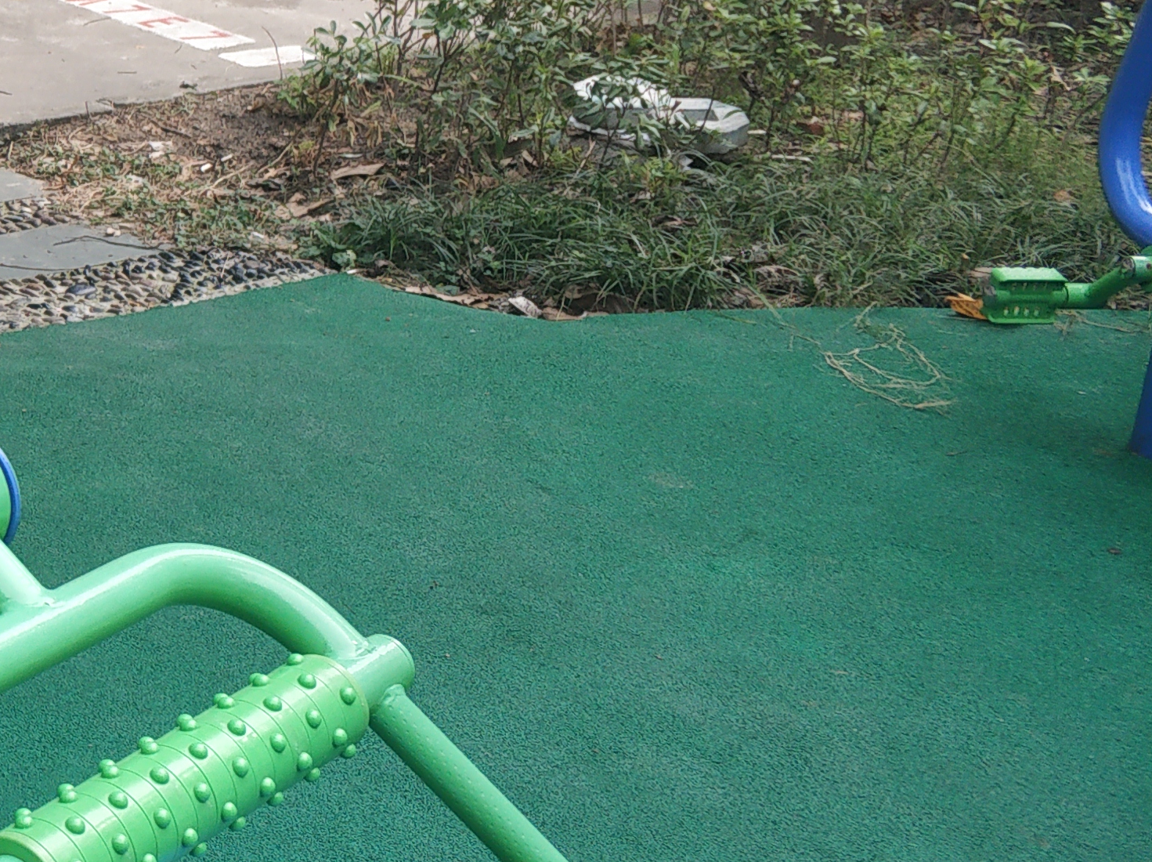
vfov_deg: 19.8
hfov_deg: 22.9
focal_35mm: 74
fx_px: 2460
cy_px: 252
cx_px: -419
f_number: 1.8
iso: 100
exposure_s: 1/284
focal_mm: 3.82
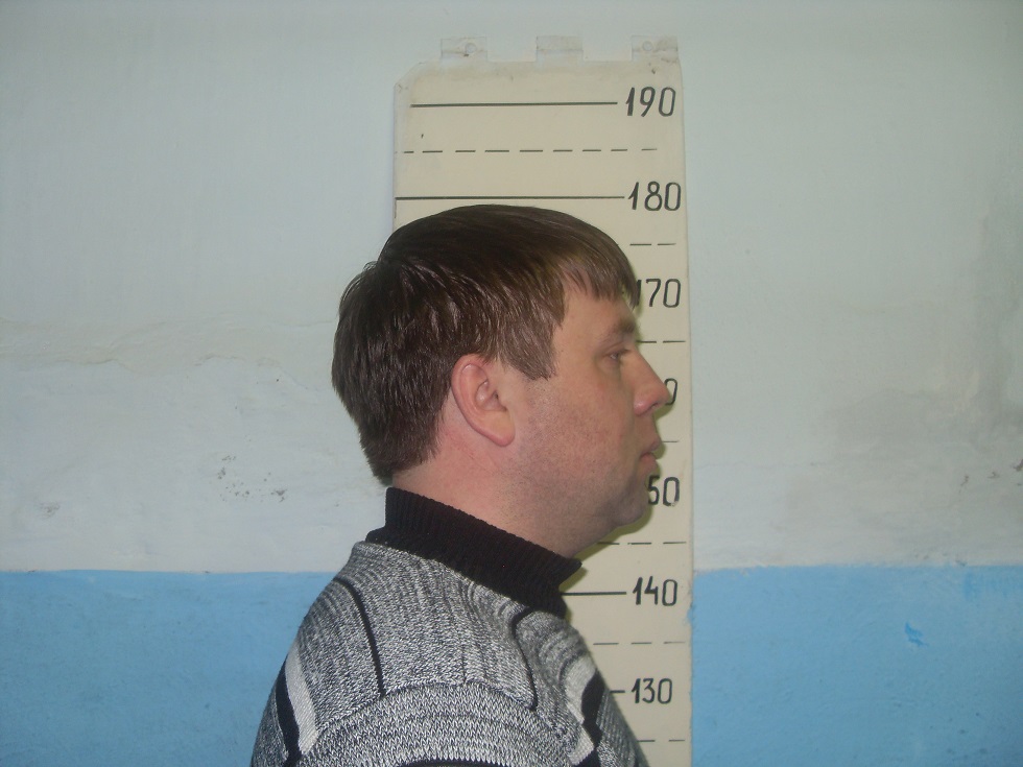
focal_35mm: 35
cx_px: 512
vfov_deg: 40.7
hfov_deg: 52.6
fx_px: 1034
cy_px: 384
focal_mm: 6.3
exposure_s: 1/45
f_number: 2.8
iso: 100
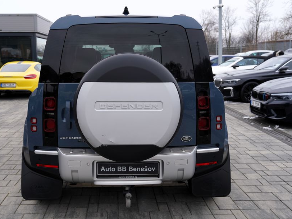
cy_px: 110
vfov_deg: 36.0
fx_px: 337
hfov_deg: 46.7
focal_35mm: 40
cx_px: 128
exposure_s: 1/100
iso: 100
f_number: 4.5
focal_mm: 33
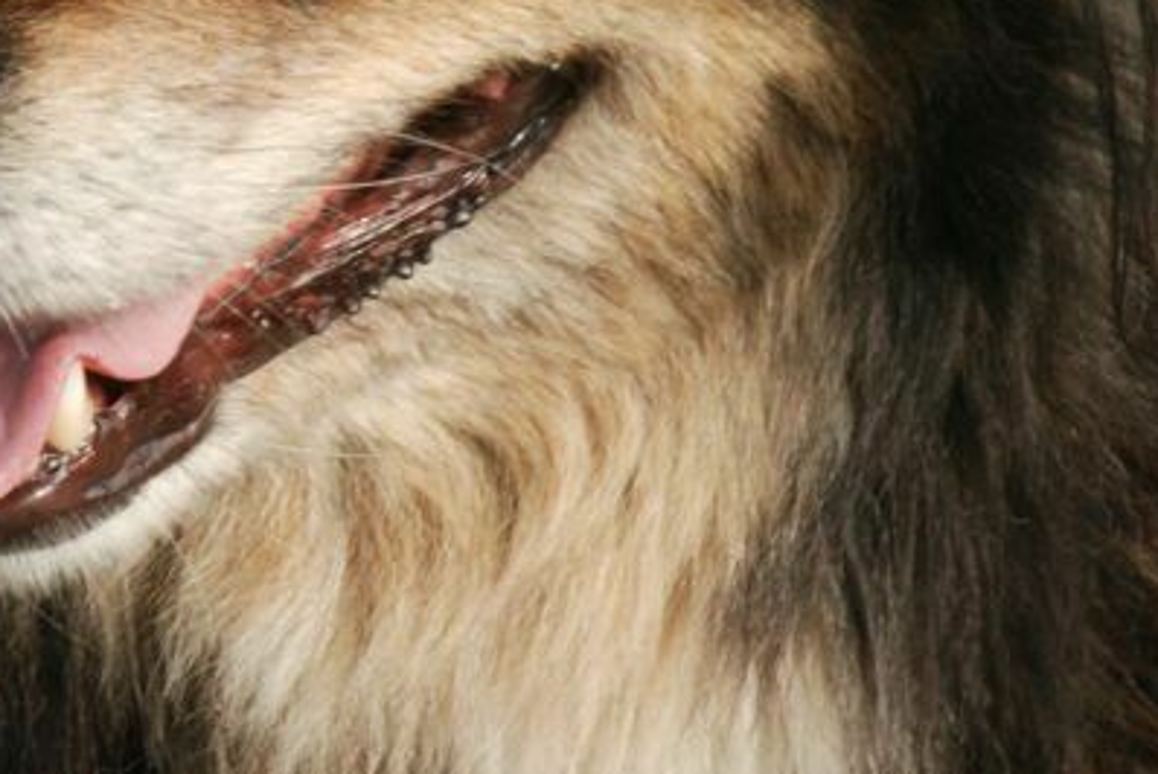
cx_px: 102
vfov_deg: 5.1
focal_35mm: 270
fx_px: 8691
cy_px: -48
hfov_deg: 7.6
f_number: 9
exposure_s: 1/125
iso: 160
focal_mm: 70
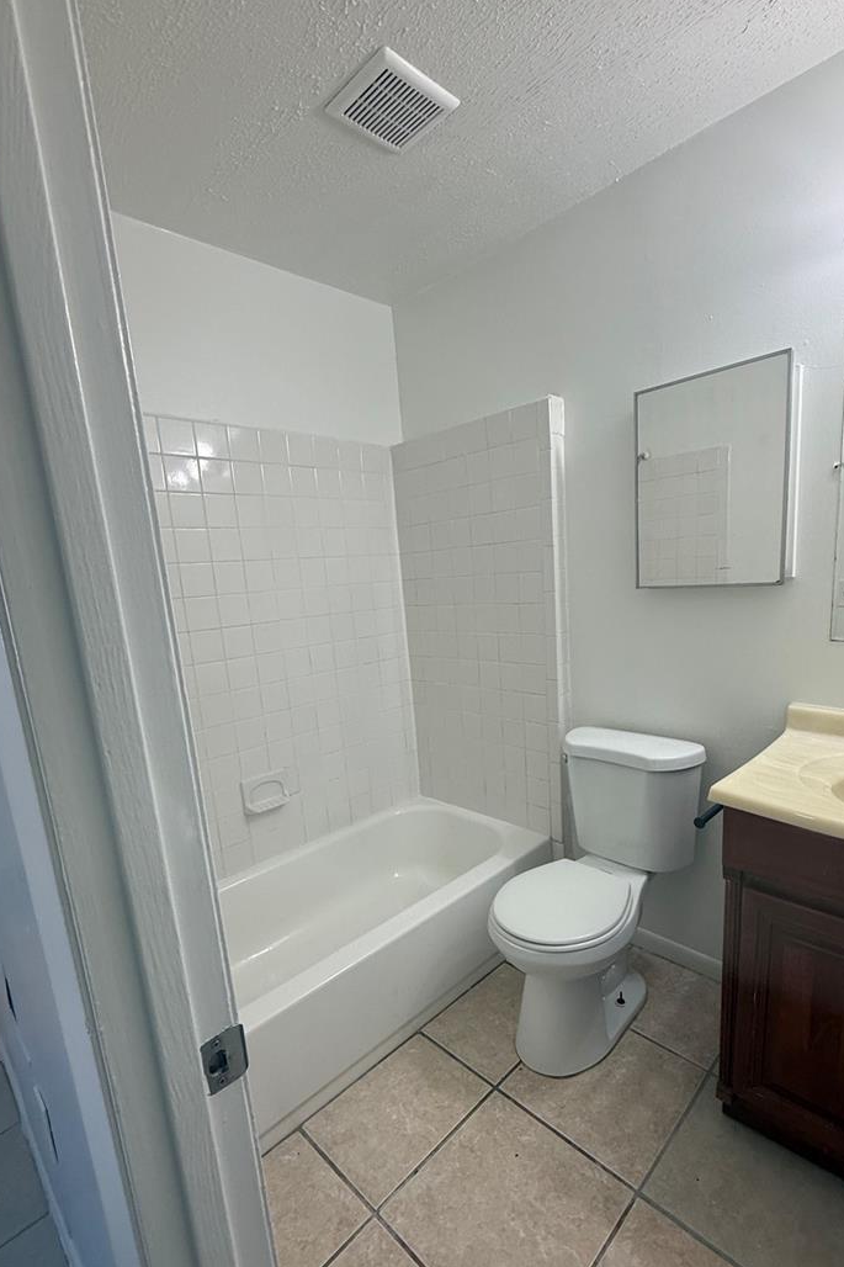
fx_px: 598
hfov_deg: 70.3
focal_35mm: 17
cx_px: 460
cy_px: 688
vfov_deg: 93.1
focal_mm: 2.22
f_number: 2.2
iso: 100
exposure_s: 1/120
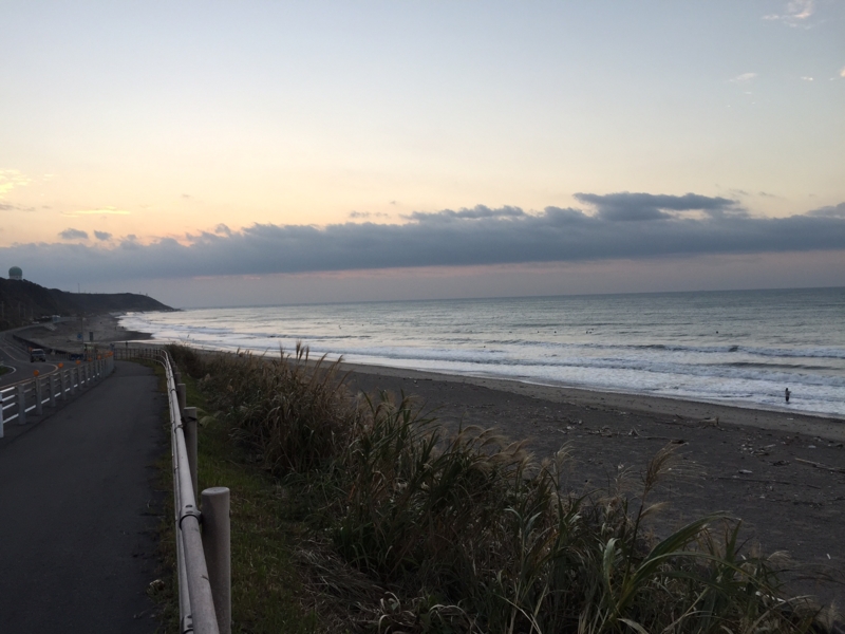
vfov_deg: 48.2
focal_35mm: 29
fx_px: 708
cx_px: 422
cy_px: 317
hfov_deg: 61.7
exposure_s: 1/126
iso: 32
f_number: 2.2
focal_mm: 4.15
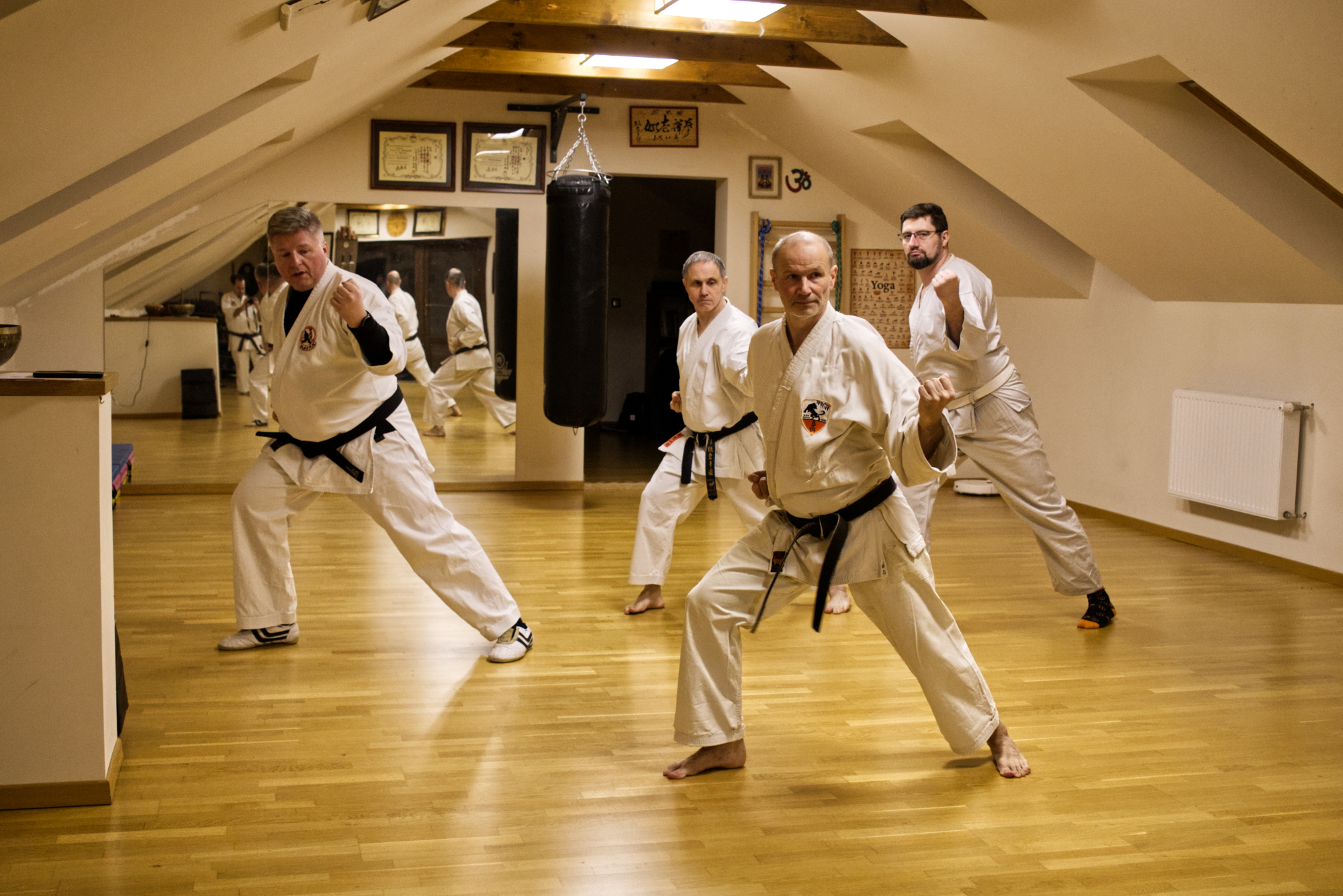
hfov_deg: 54.4
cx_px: 672
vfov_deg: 37.9
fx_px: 1306
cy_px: 448
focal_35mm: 35
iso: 1250
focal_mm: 23.5
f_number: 2.8
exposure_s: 1/100
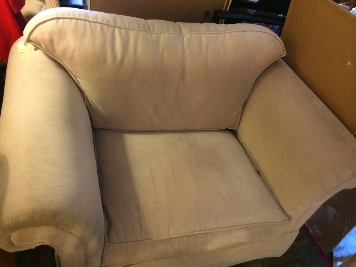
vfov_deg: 46.8
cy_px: 134
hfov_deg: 60.0
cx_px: 178
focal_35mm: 30
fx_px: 309
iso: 320
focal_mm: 4.12
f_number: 2.2
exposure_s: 1/24
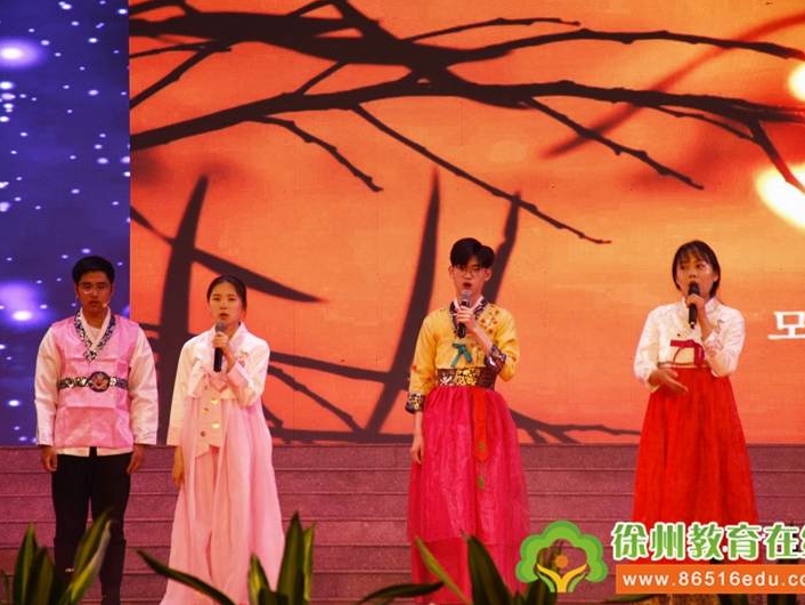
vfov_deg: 8.1
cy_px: 303
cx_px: 384
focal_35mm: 183
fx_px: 4257
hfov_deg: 10.8
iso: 110
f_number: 5.6
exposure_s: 1/25
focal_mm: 112
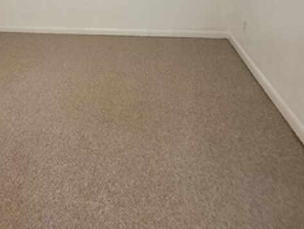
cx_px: 36
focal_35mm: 35
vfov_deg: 38.4
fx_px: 308
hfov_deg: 47.8
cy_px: 31
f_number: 2.2
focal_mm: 2.2
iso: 400
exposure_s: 1/40
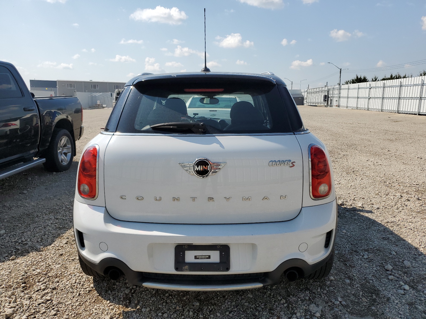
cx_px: 213
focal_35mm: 26
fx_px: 320
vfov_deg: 53.1
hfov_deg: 67.3
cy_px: 160
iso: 50
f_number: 1.5
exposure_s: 1/5000
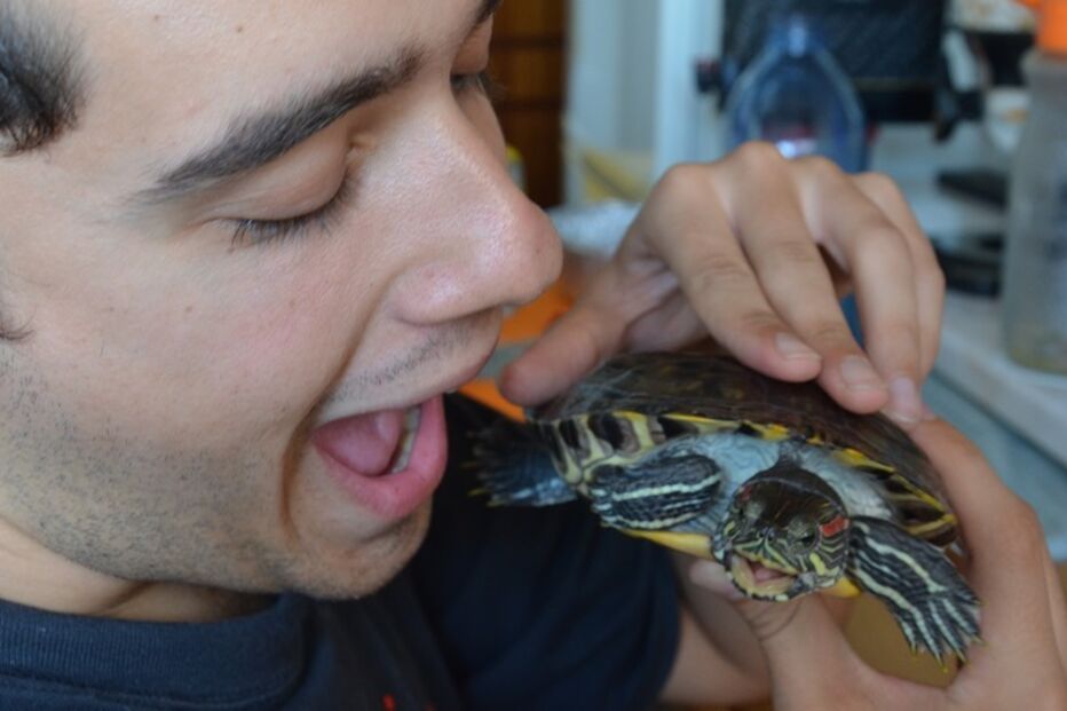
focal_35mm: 48
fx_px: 1422
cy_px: 356
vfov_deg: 28.1
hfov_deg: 41.1
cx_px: 534
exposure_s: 1/15
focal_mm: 32
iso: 800
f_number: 6.3
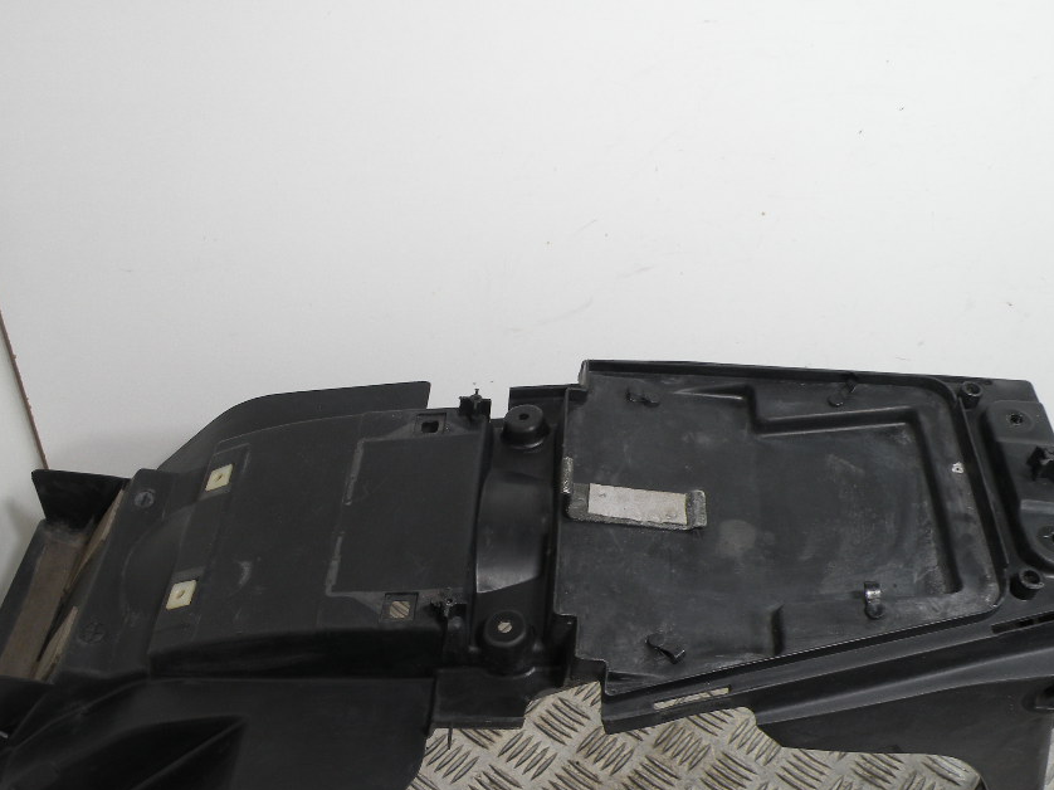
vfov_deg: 42.8
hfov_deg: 55.3
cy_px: 453
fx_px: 1005
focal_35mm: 33
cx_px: 473
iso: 64
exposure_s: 1/64
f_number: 3.2
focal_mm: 4.7
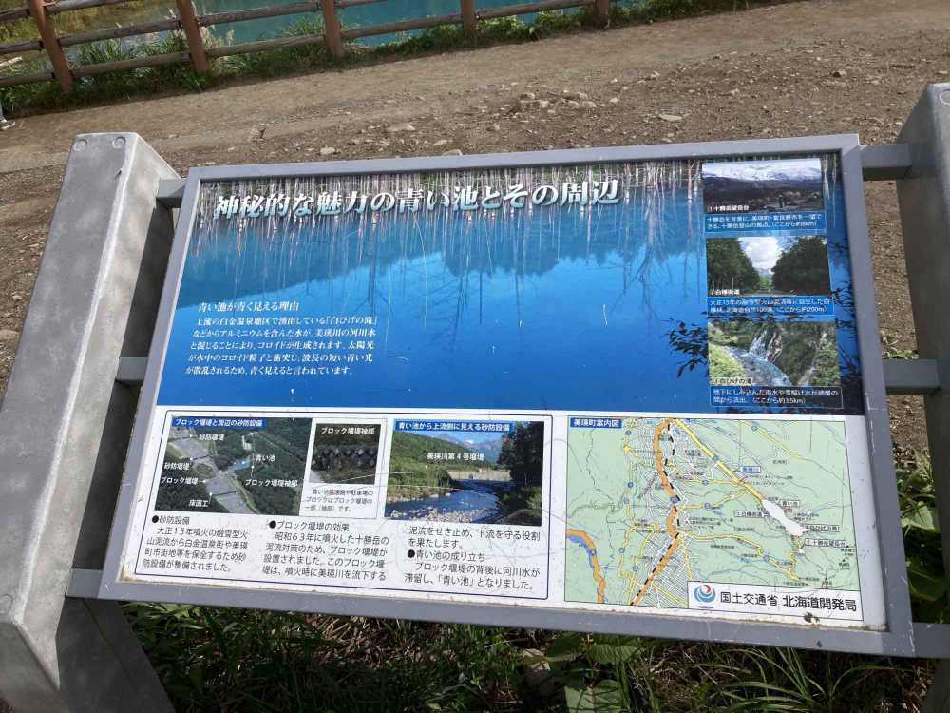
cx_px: 475
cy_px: 356
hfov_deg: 63.4
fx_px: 768
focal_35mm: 28
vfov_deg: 49.7
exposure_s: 1/2825
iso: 20
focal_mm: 4
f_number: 1.8
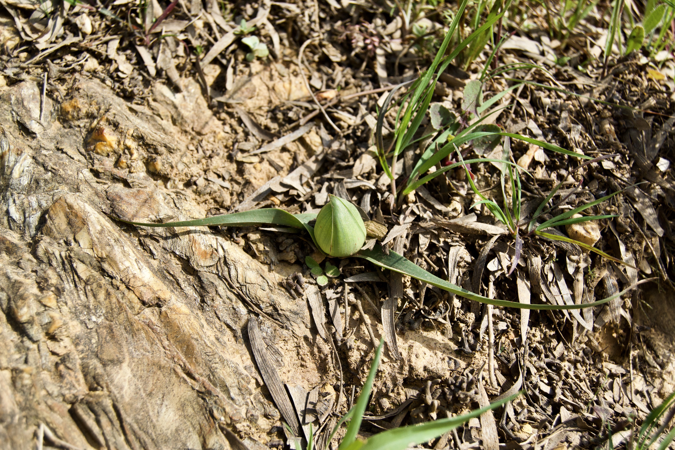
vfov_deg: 29.9
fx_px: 844
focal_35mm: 45
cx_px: 338
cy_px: 225
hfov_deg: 43.6
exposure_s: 1/1600
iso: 400
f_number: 6.3
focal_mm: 30
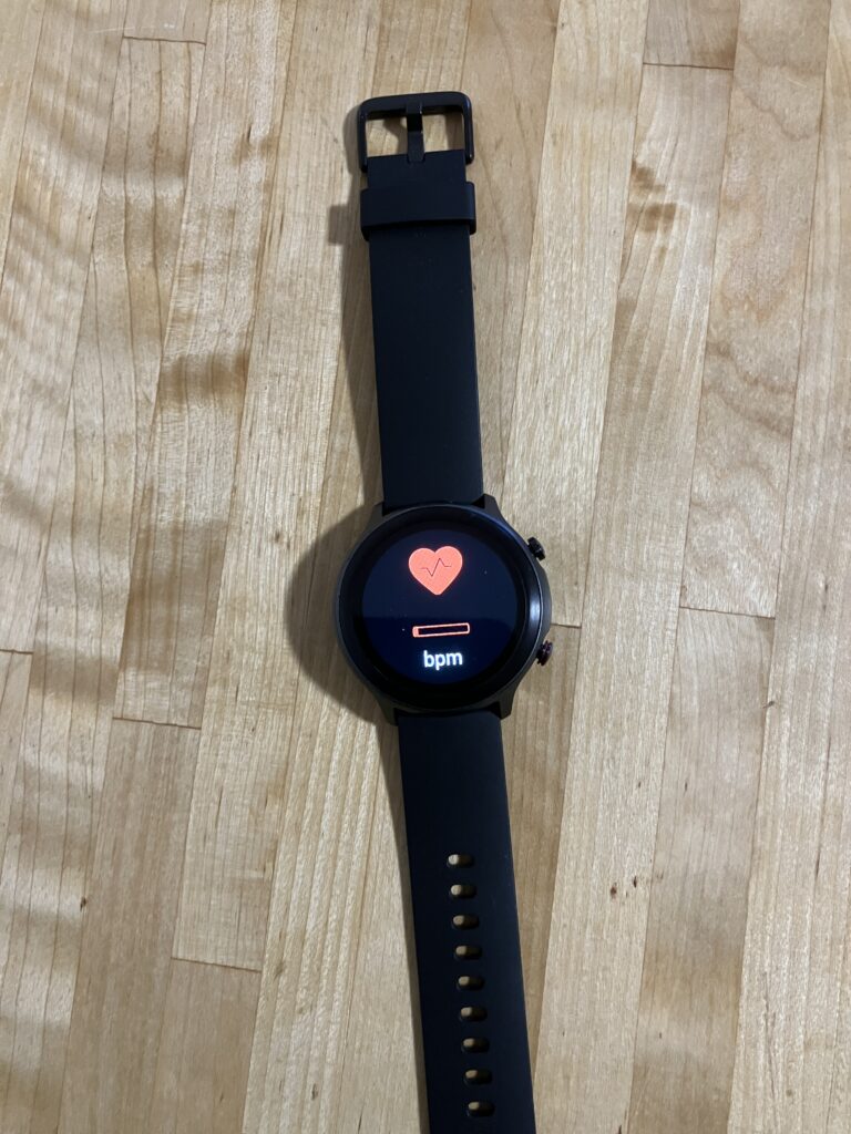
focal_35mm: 28
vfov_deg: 63.4
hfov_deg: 49.7
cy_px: 567
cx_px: 426
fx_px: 918
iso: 320
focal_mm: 3.99
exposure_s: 1/42
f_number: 1.8
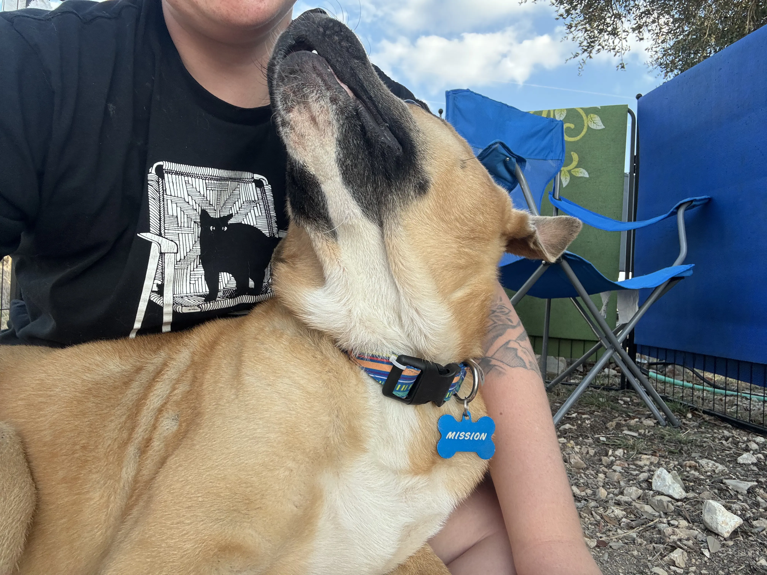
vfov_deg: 58.9
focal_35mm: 23
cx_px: 384
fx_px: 510
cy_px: 288
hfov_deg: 73.9
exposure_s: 1/187
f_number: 1.9
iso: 25
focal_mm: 2.69
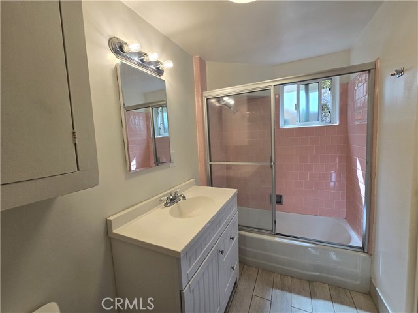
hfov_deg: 106.2
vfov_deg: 89.9
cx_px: 209
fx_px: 157
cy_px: 156
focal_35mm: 13
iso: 64
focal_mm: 2.2
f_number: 2.2
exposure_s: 1/120
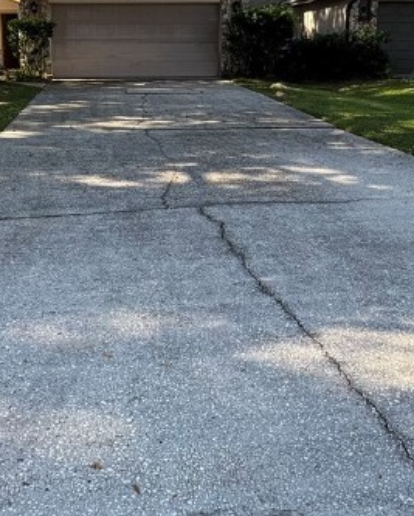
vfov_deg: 42.8
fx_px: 642
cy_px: 147
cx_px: 144
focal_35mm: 42
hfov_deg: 35.4
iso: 40
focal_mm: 2.22
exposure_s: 1/258
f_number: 2.2
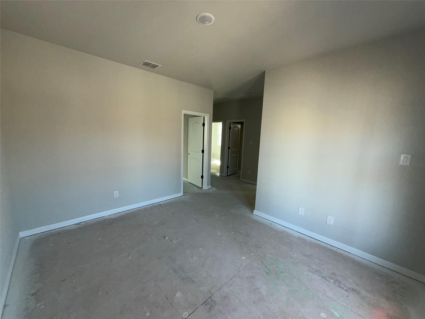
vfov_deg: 85.7
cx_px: 212
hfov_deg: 102.1
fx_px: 172
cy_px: 160
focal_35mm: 14
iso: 80
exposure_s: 1/121
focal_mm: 2.22
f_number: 2.2
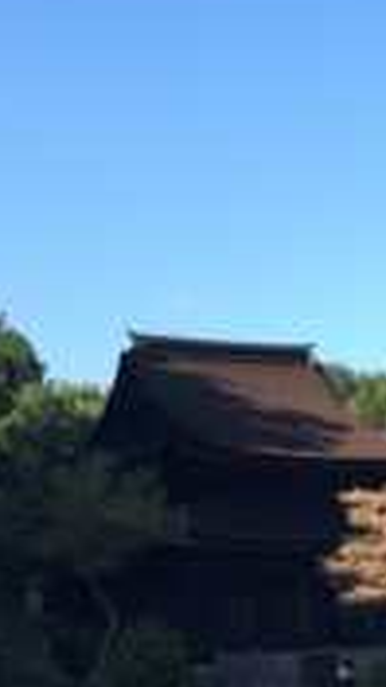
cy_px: 445
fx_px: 1965
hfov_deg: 11.2
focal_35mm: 108
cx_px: 339
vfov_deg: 19.8
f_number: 2.2
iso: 32
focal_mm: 4.15
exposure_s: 1/628
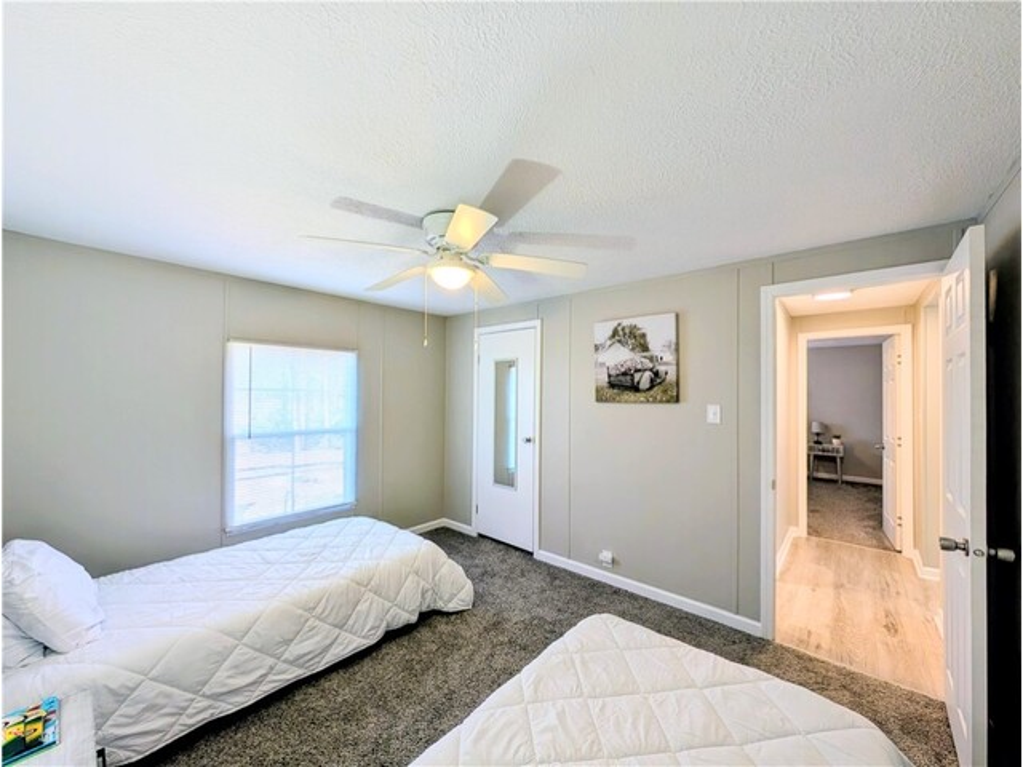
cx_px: 512
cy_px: 384
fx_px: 355
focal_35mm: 12
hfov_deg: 110.5
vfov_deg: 94.5
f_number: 1.7
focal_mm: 2.02
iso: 50
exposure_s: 1/134
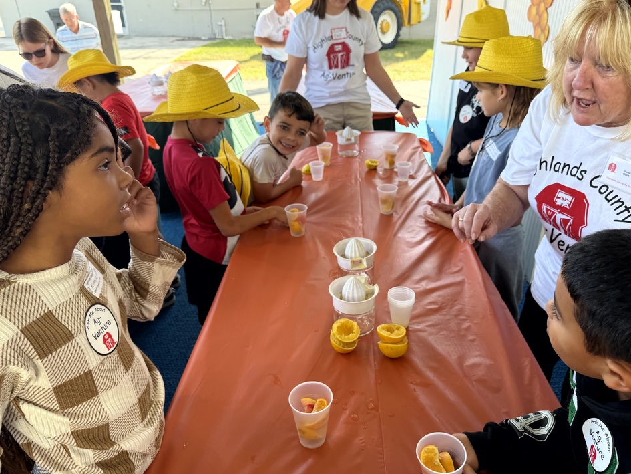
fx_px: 474
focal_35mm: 26
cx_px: 337
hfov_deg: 67.2
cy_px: 225
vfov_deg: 53.1
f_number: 1.78
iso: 80
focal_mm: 6.76
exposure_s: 1/280
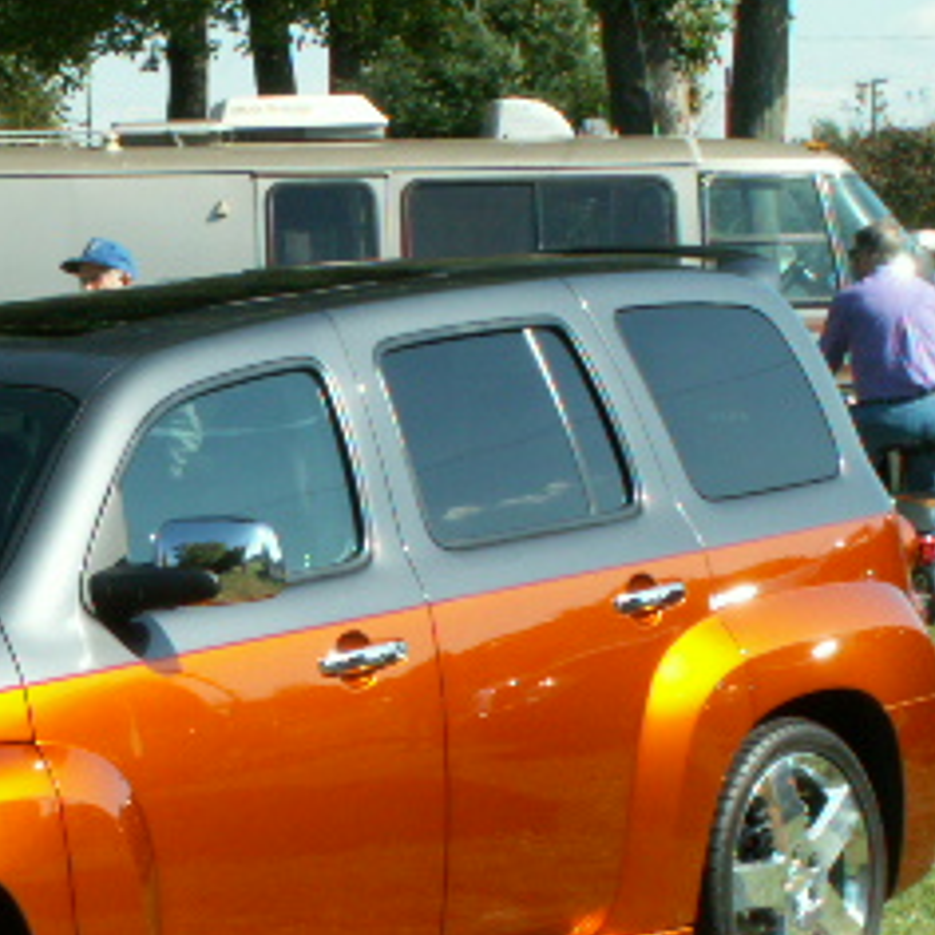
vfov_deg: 12.1
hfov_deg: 11.8
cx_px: -265
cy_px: 697
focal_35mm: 144
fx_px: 4401
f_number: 6.3
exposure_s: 1/125
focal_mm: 10.04
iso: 50
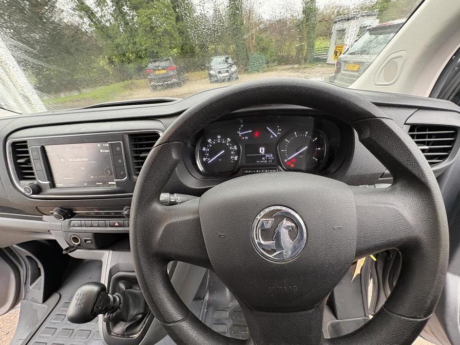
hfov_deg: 102.1
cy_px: 172
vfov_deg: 85.7
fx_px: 186
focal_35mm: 14
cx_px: 230
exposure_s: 1/60
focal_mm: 2.22
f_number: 2.2
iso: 250
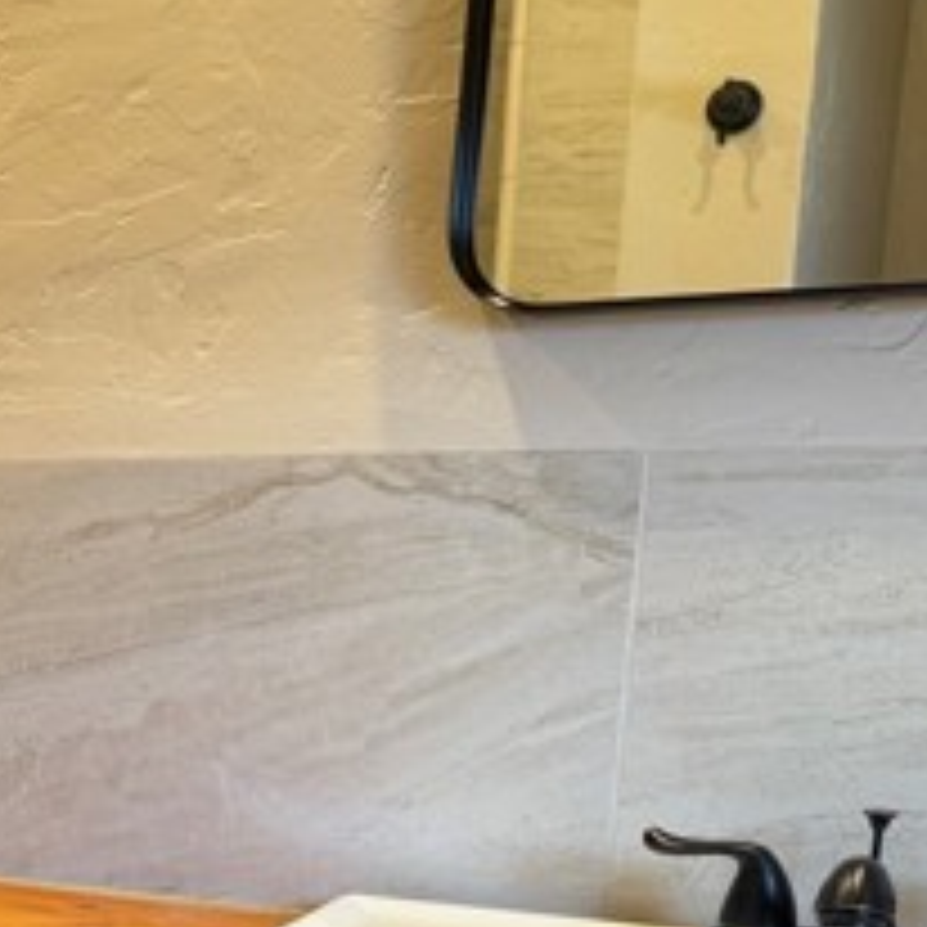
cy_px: 922
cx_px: -464
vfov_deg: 24.9
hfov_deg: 21.8
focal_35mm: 66
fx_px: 2000
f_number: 1.78
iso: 125
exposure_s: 1/60
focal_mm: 6.76
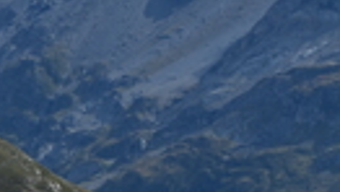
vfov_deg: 1.7
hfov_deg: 2.9
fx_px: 6641
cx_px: 407
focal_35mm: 736
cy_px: -52
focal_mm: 85
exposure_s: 1/160
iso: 100
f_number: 11
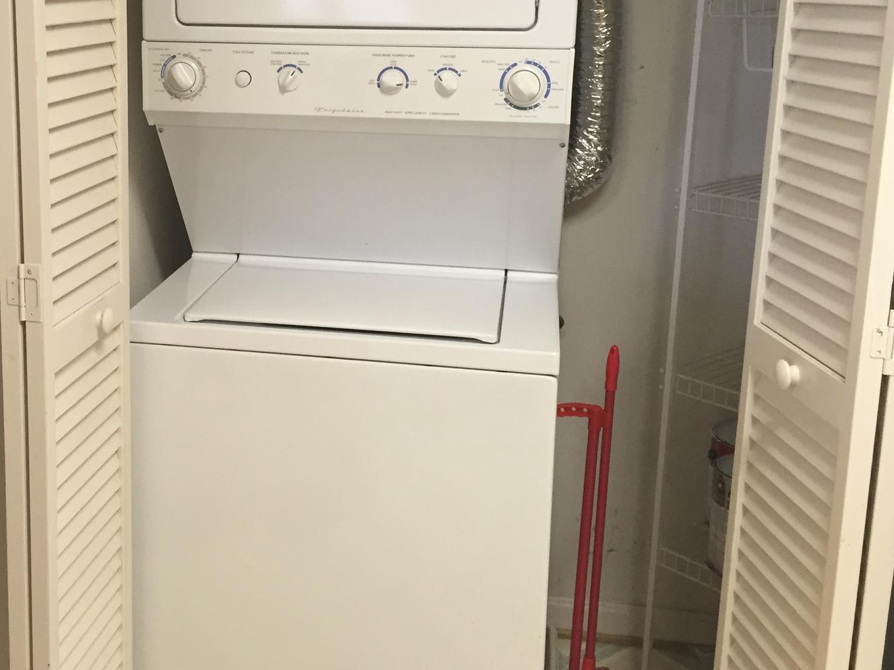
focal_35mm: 45
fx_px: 1162
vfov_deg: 31.8
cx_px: 268
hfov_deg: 41.3
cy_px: 205
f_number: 2.2
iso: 100
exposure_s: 1/30
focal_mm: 4.15
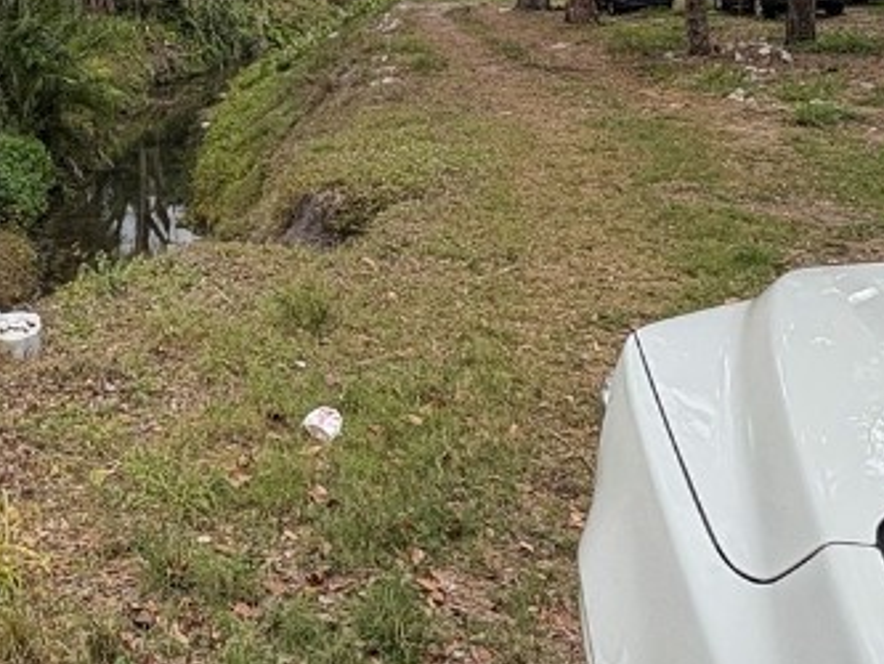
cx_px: 157
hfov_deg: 41.6
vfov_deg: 29.1
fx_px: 1099
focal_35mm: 43
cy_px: -127
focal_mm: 2.22
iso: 64
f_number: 2.2
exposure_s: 1/693
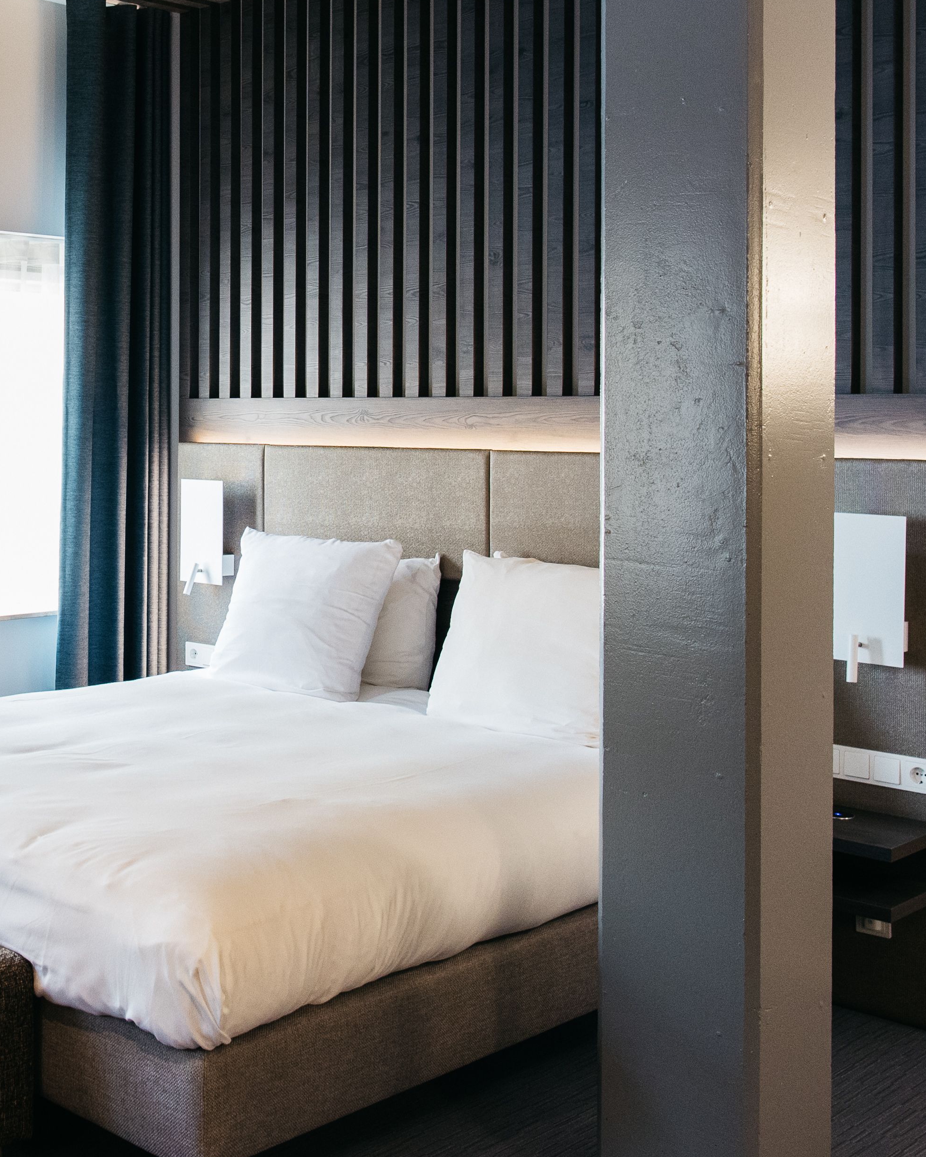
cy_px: 401
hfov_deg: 31.6
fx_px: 1541
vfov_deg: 40.7
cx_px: 68
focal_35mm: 45
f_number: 4.5
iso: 1000
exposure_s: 1/50
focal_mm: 20
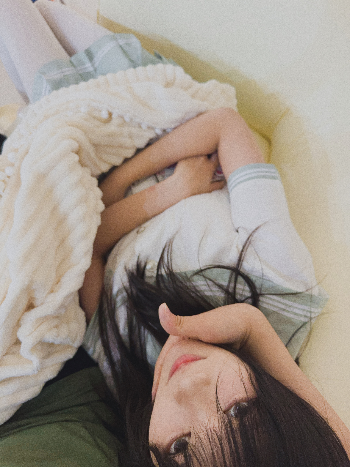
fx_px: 324
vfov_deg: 71.6
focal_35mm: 24
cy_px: 234
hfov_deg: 56.8
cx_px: 175
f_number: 1.78
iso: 1000
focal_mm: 6.76
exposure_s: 1/30
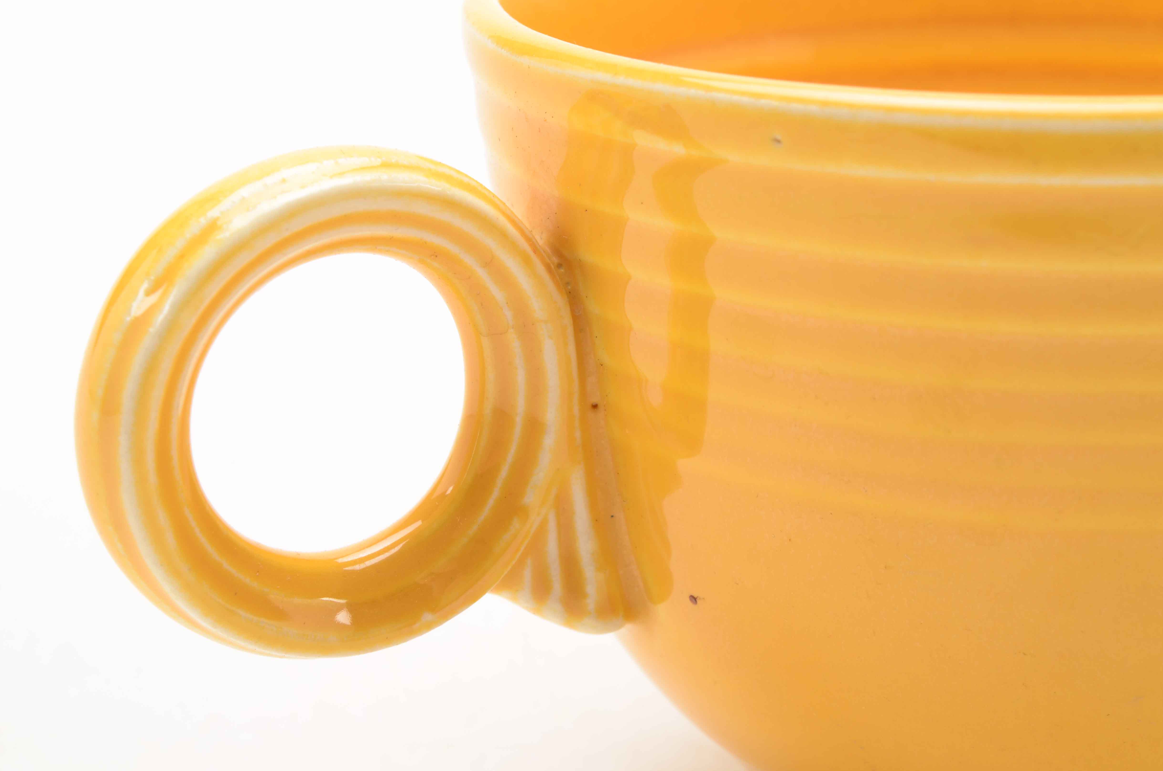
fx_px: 2547
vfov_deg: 17.2
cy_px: 389
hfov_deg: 25.7
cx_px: 581
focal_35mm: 79
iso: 100
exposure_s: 1/160
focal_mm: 52
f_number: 20
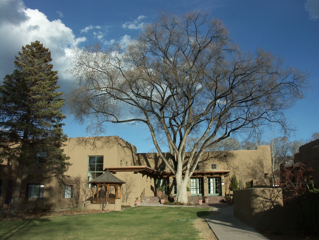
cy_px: 120
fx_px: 295
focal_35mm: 32
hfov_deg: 56.8
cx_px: 160
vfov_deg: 44.2
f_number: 8
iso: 100
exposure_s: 1/500
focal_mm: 8.38
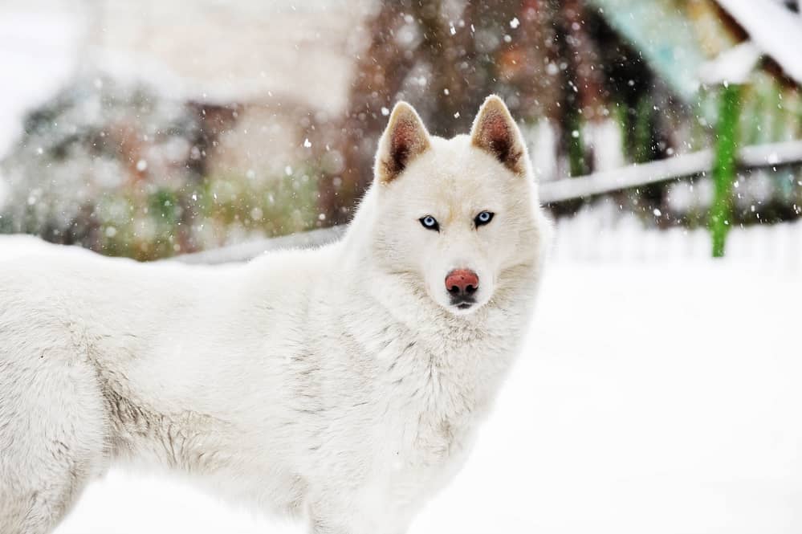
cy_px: 267
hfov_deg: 10.3
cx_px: 401
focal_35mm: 200
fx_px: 4453
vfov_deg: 6.9
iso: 200
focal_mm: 200
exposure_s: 1/200
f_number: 4.5
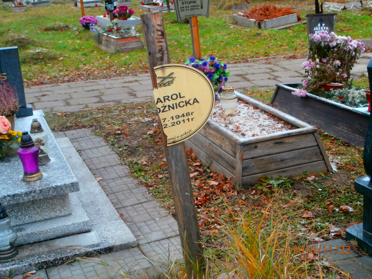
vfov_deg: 25.7
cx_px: 186
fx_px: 613
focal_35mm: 57
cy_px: 140
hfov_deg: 33.8
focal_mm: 10.11
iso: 200
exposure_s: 1/80
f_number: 4.5
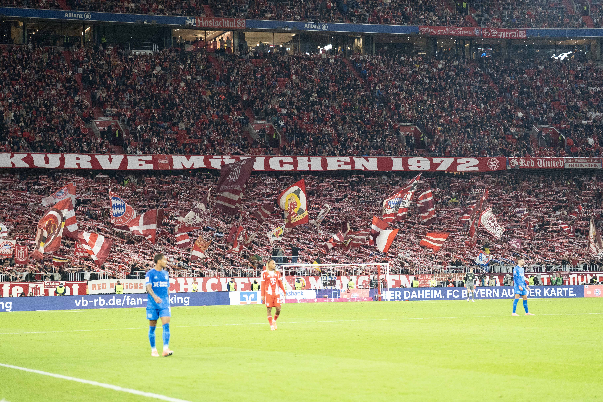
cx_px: 302
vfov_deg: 15.0
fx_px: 1524
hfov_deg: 22.4
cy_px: 201
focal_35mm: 91
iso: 6400
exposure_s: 1/1600
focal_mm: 91
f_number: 2.8
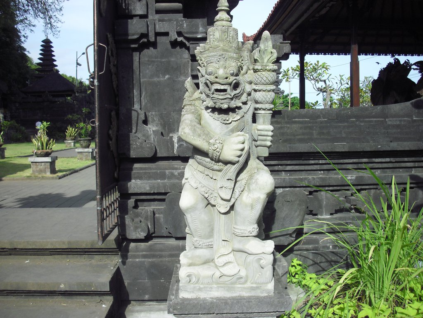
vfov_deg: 37.7
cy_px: 159
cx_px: 212
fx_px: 464
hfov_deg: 49.0
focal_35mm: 38
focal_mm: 6.2
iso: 100
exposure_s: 1/160
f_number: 8
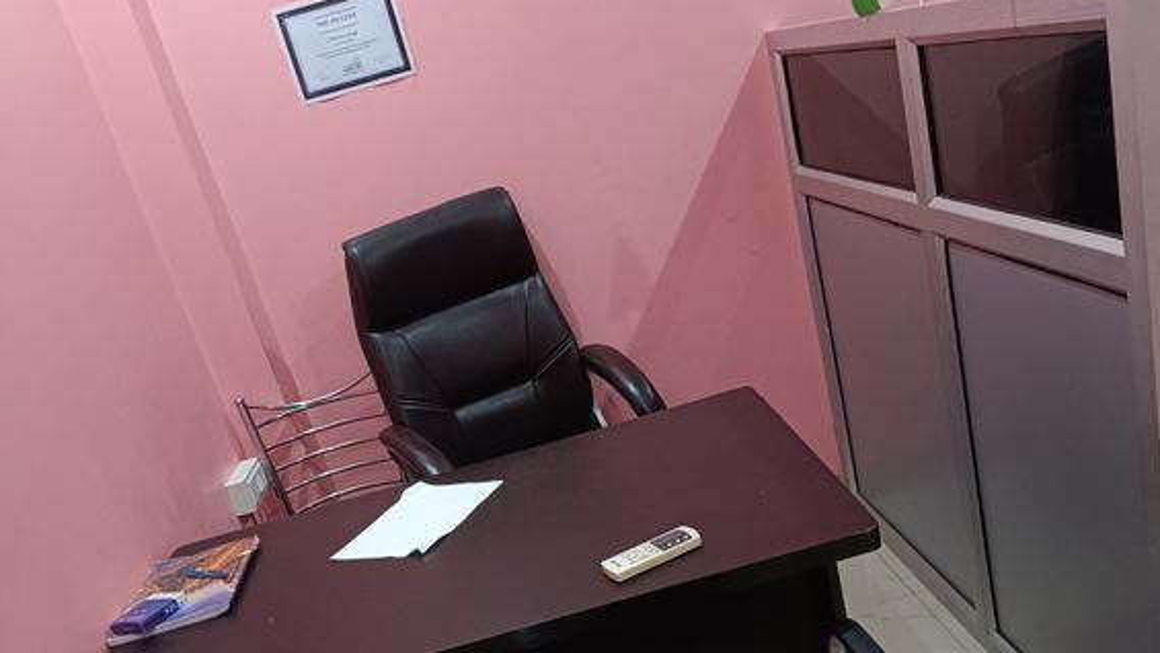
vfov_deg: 32.9
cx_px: 580
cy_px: 509
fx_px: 1077
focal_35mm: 35
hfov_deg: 56.6
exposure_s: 1/25
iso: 778
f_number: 1.88
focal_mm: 5.59
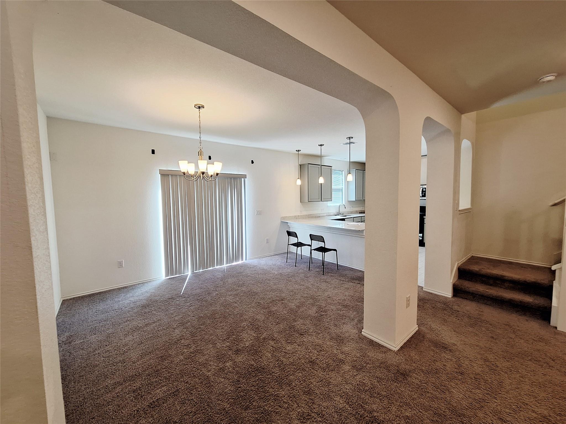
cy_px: 212
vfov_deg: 89.9
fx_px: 213
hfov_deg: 106.2
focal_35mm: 13
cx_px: 283
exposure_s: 1/40
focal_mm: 1.74
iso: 100
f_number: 2.2
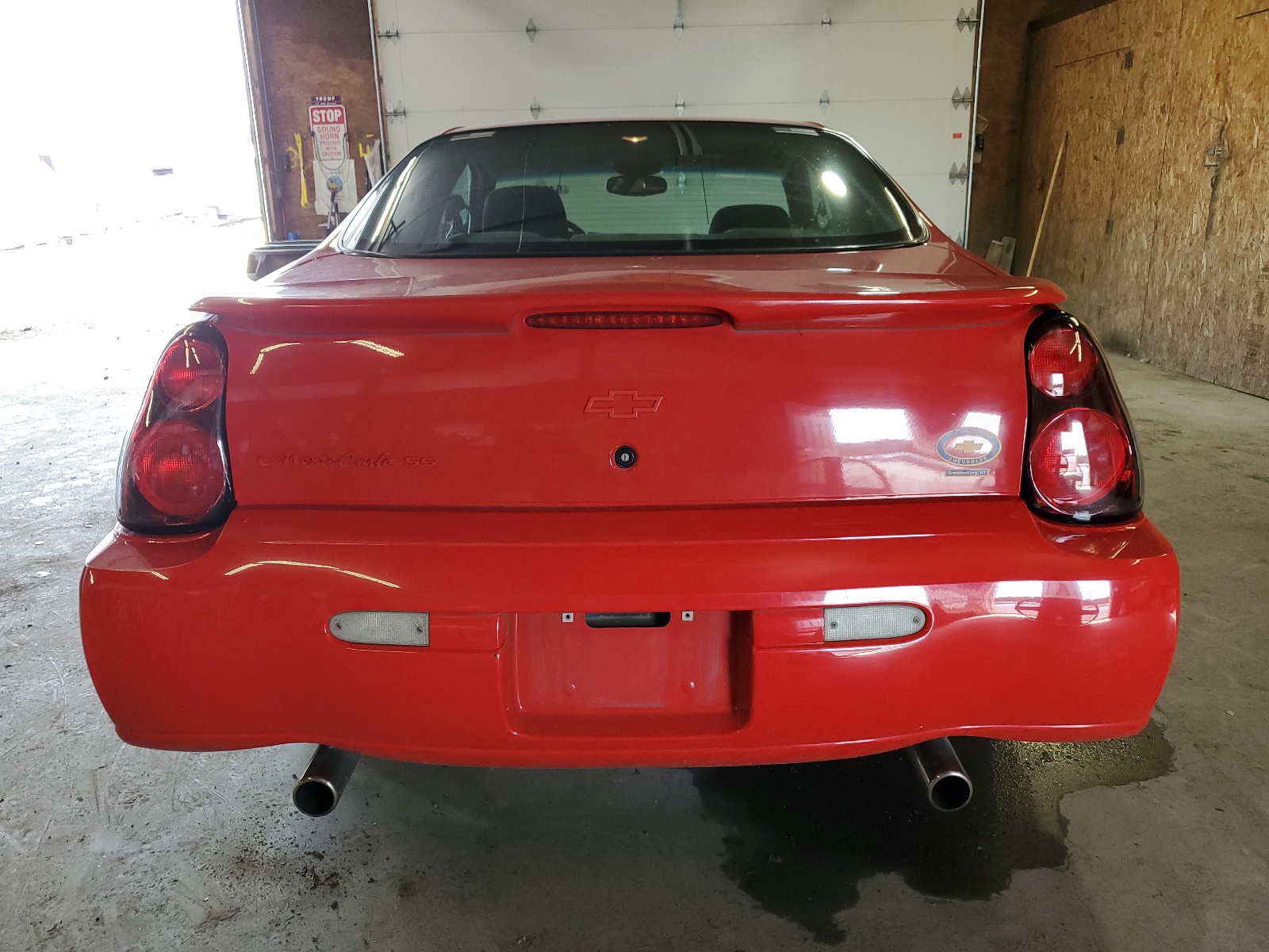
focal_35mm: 26
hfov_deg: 67.3
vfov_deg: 53.1
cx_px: 634
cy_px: 476
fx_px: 953
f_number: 1.5
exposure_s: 1/120
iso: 92
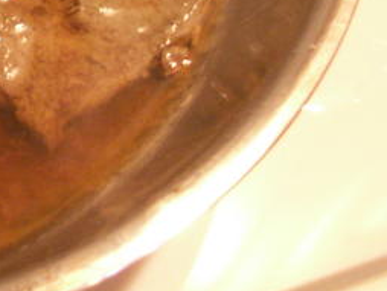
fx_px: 1388
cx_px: -244
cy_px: -94
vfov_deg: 11.6
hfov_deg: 14.5
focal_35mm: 124
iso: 160
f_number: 2.8
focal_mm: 5.86
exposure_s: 1/4
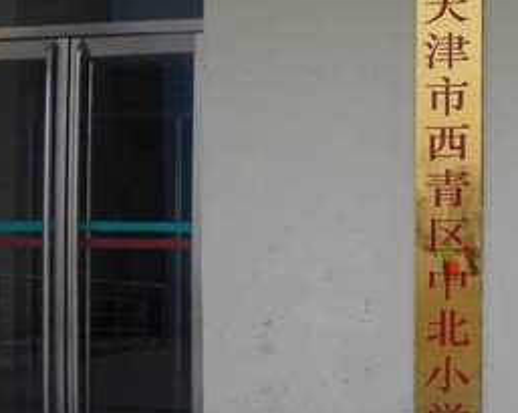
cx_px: 449
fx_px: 1194
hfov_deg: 23.9
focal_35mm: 78
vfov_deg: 19.6
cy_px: 200
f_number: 3.1
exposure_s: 1/353
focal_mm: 6.72
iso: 64
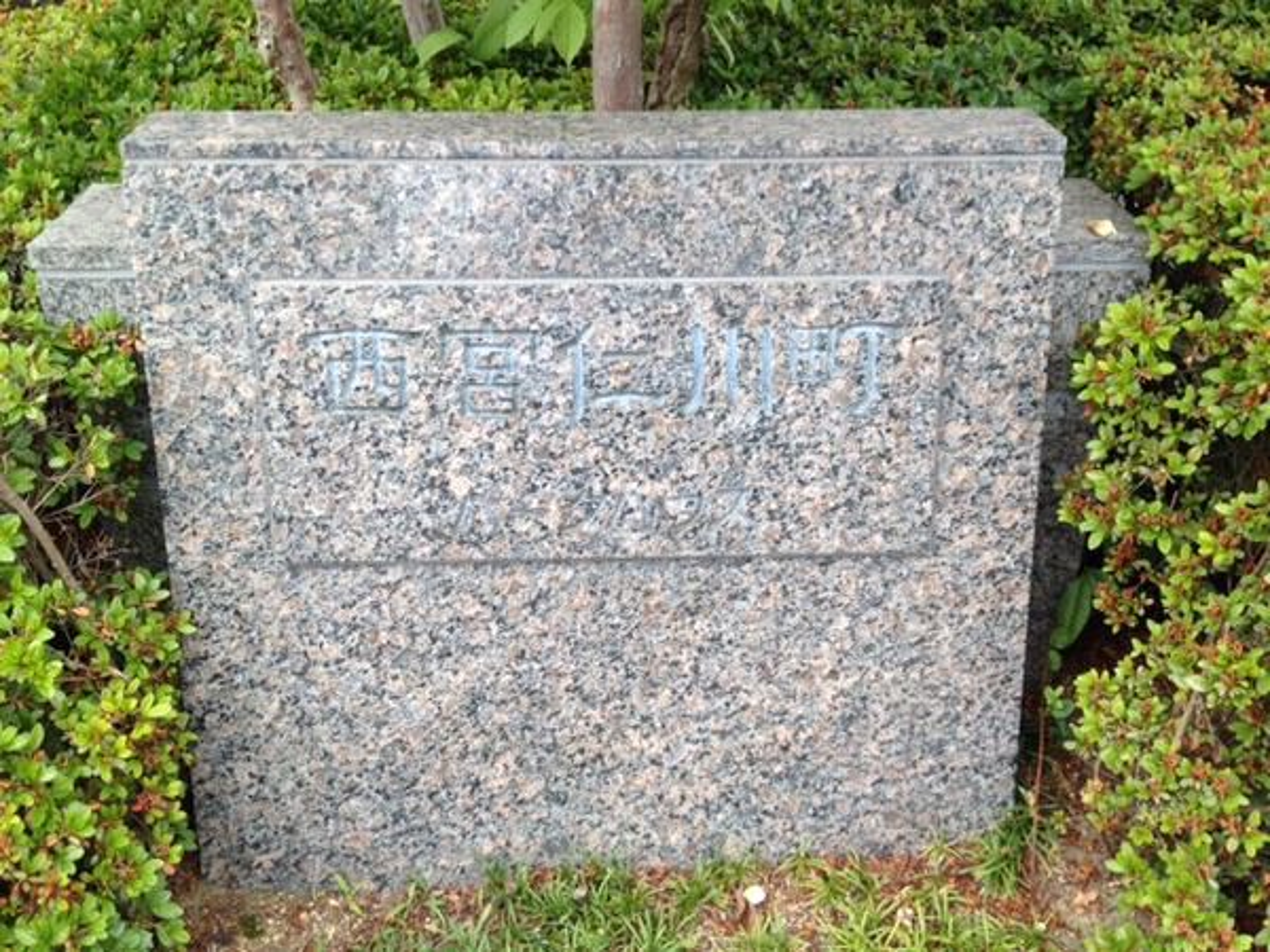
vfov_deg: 40.7
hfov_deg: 52.6
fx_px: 1284
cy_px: 476
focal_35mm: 35
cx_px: 635
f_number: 2.4
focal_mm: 4.28
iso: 50
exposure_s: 1/274
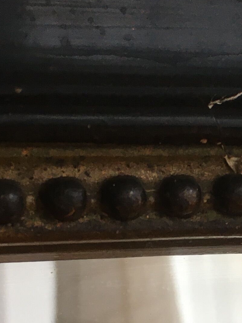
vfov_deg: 17.7
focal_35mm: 109
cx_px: 325
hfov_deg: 13.1
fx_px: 1016
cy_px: 295
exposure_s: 1/33
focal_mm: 4.15
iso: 64
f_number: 2.2
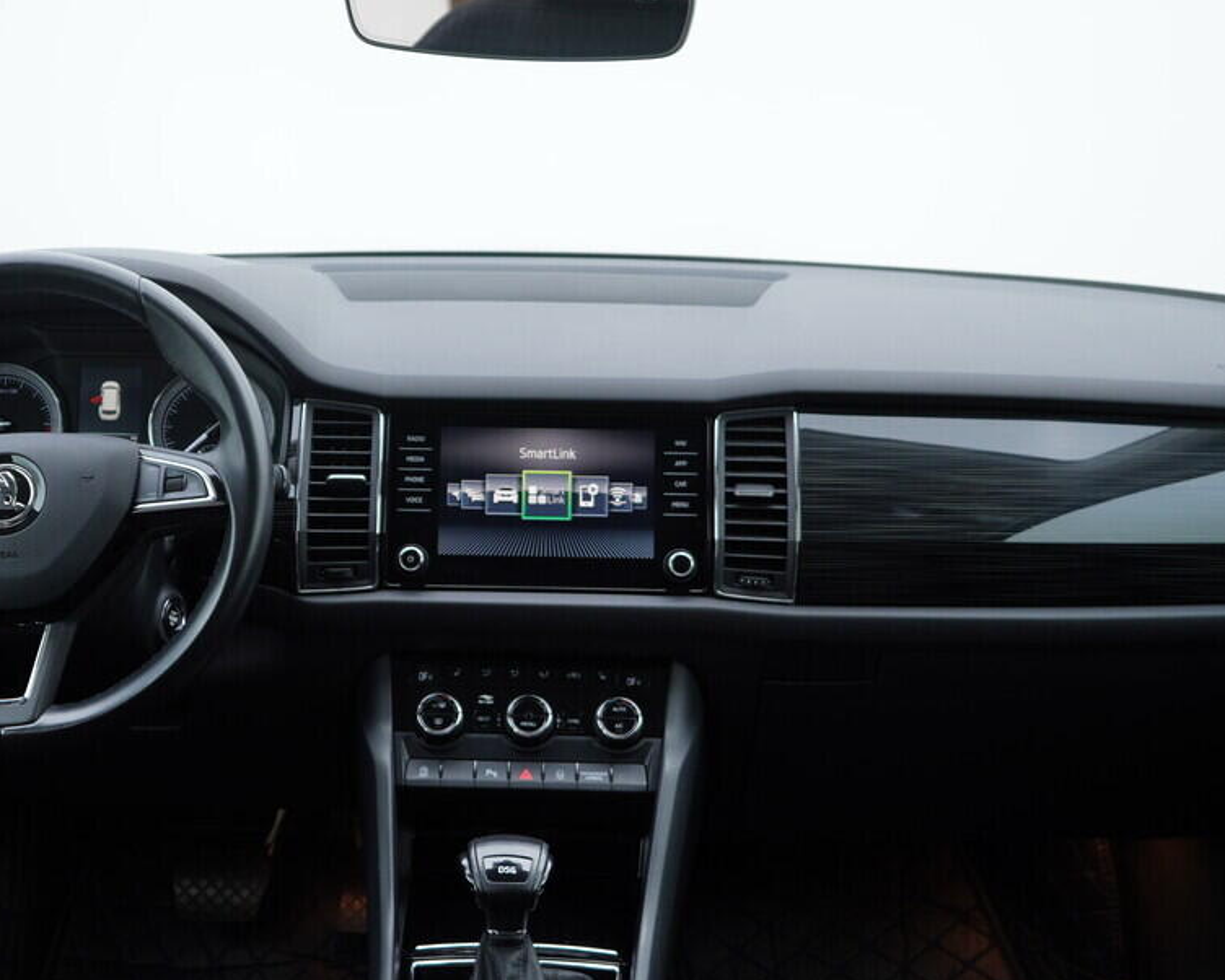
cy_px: 488
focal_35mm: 46
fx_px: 1668
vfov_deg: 32.8
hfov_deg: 40.2
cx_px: 507
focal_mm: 24
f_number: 3.2
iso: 125
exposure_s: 1/40
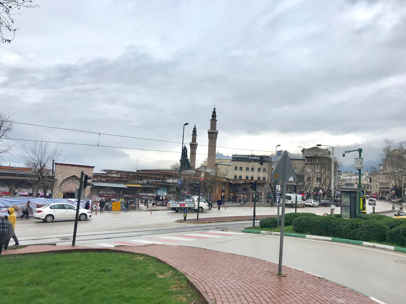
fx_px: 328
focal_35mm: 28
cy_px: 152
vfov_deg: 49.7
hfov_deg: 63.4
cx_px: 203
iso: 20
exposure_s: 1/1650
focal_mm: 3.99
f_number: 1.8
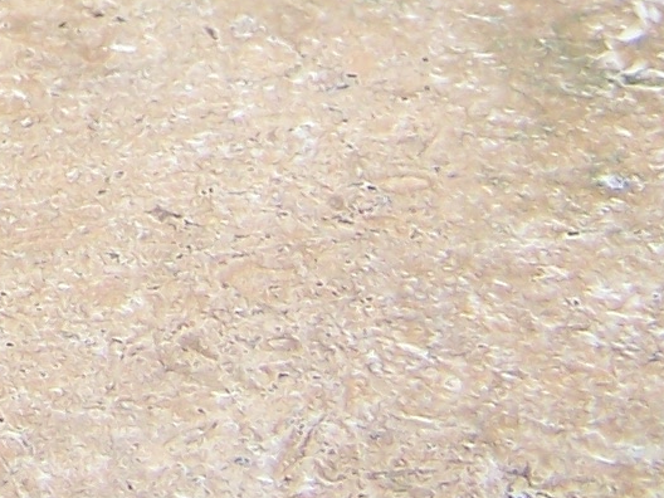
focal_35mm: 221
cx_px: -562
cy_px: -799
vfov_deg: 6.3
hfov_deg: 8.6
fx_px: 4239
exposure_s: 1/60
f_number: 2.8
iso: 80
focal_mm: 6.3
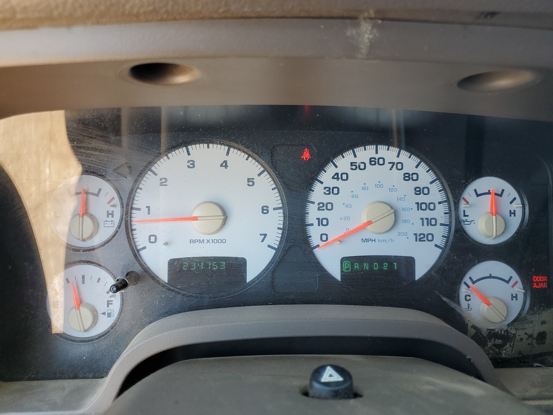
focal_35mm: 26
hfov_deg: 67.3
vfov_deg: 53.1
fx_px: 415
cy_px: 208
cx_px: 276
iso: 50
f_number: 1.5
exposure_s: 1/169
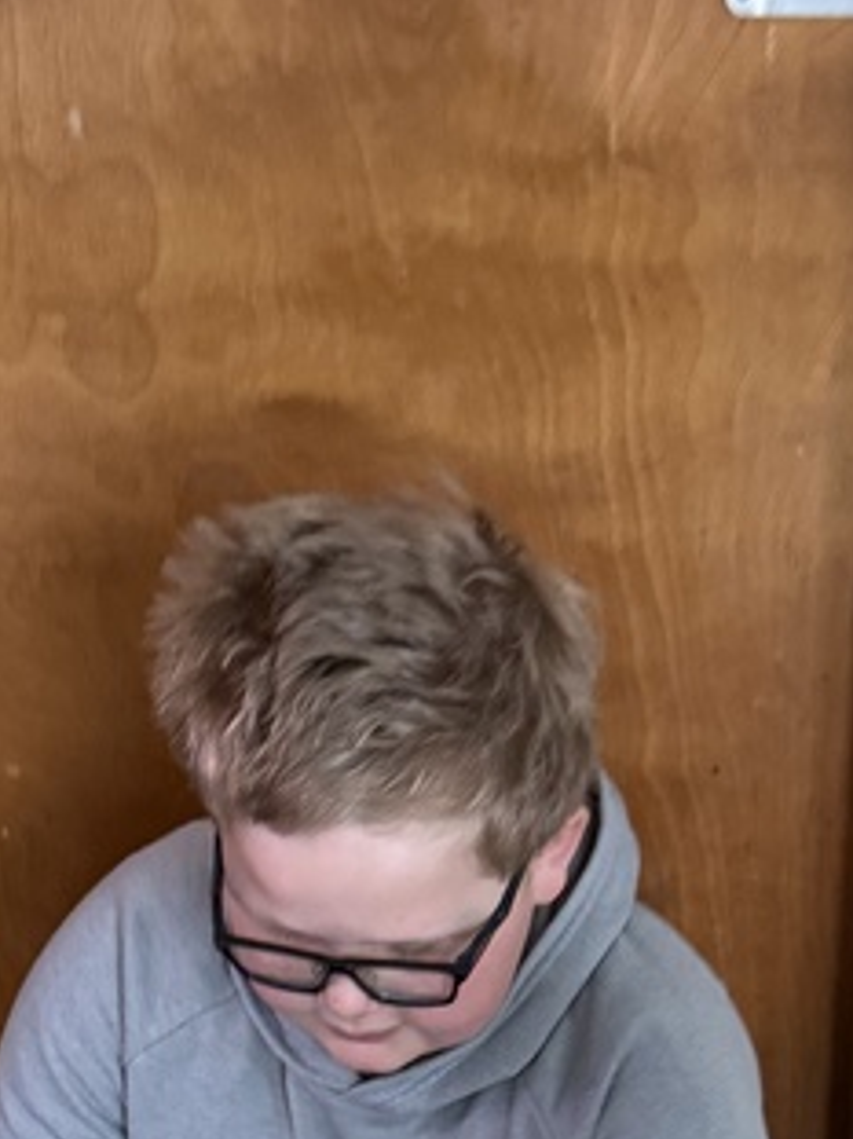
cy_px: 1516
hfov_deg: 18.6
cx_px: 582
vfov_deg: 22.0
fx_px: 2597
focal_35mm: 79
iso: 320
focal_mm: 6.76
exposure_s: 1/51
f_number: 1.78
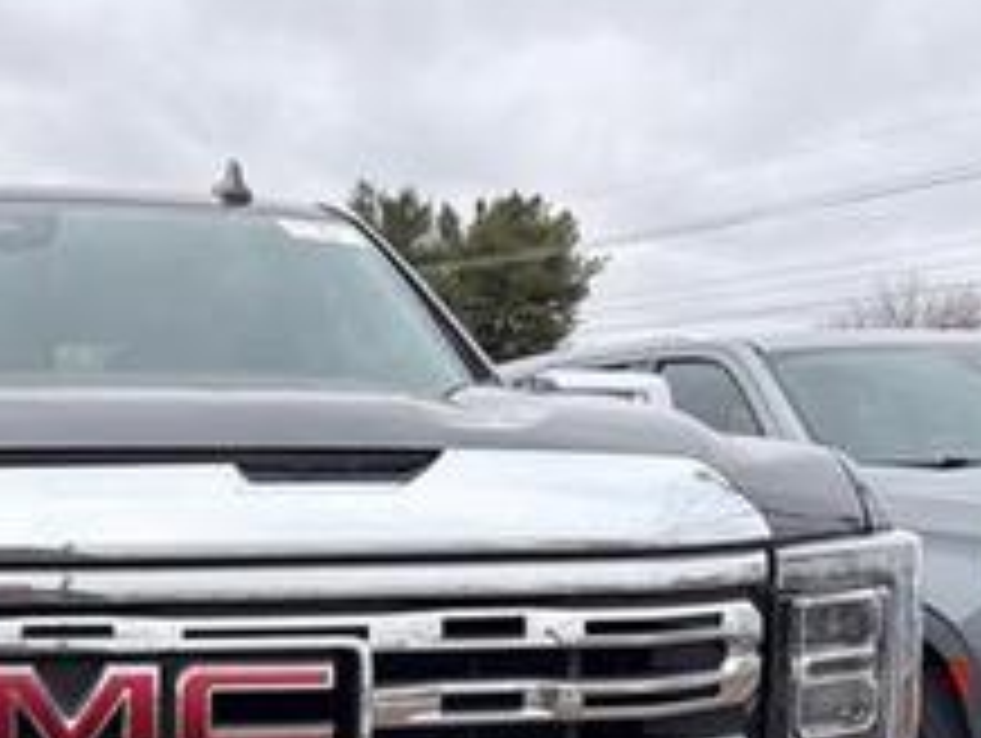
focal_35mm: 60
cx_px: 14
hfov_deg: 30.1
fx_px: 1702
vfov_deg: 23.2
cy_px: 788
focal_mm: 5.96
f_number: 1.6
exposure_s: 1/731
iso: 50
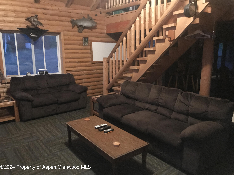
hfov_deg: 63.4
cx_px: 117
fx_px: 189
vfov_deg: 49.7
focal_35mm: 28
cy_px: 88
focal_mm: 3.99
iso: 200
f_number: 1.8
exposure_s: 1/4
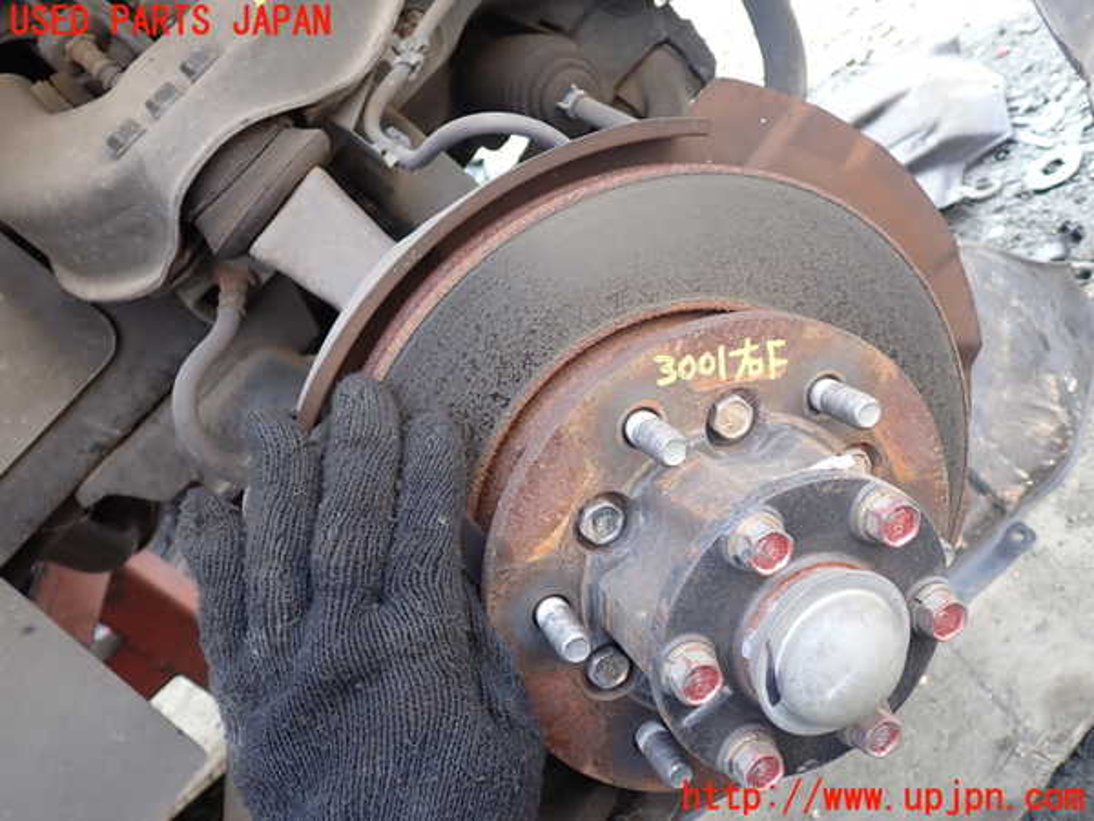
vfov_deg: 46.8
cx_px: 547
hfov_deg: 60.0
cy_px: 410
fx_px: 948
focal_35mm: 30
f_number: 2.3
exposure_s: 1/80
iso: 100
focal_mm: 5.4
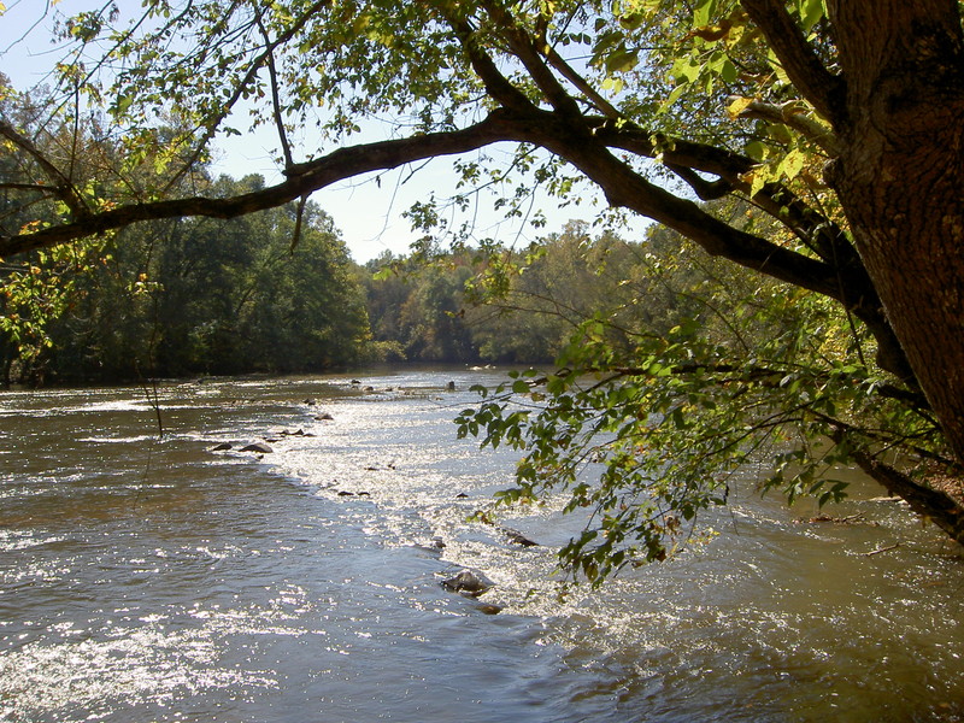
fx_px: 947
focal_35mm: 34
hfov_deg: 54.0
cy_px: 362
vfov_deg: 41.8
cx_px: 482
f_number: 4.7
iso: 50
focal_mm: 5.6
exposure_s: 1/400
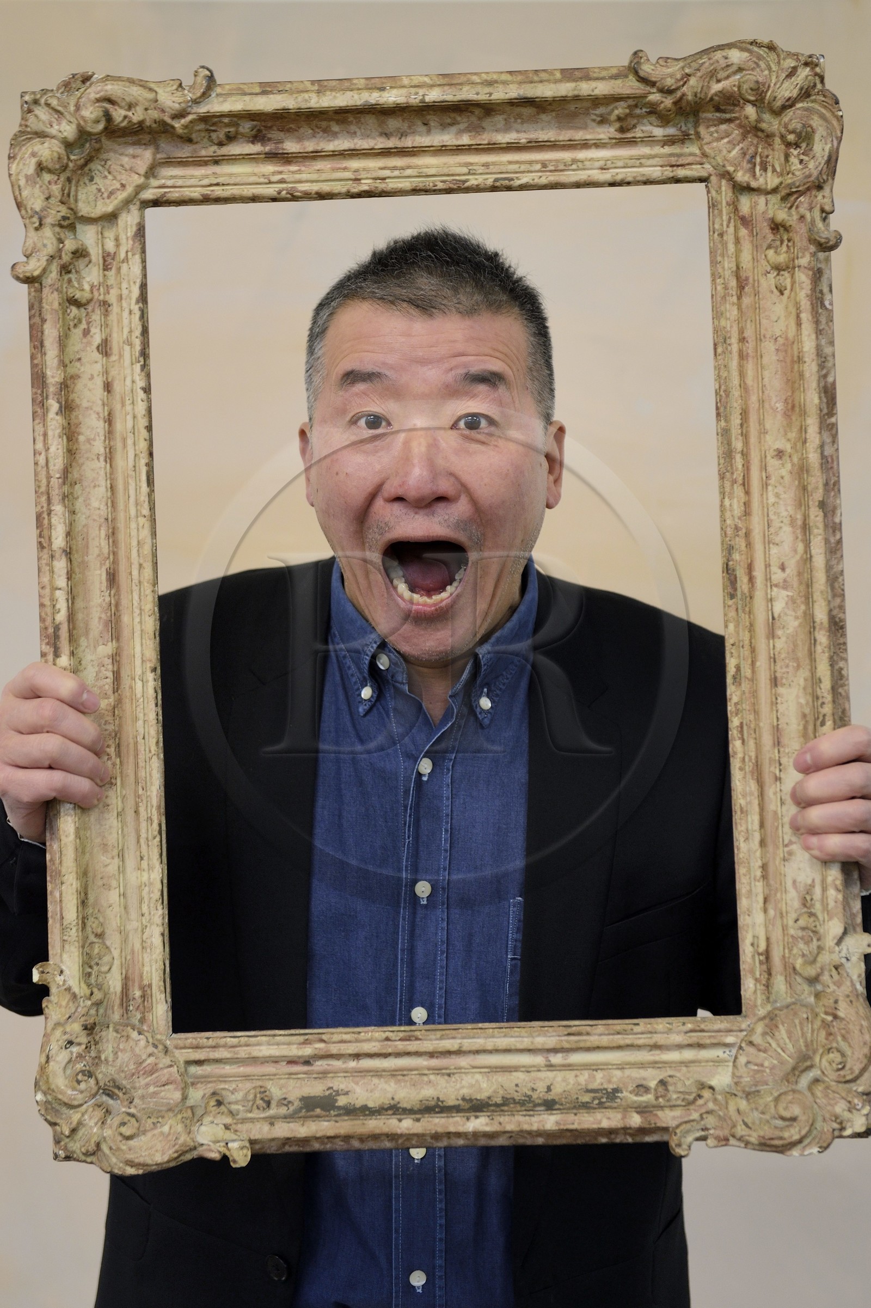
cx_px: 436
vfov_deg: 33.4
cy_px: 654
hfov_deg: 22.6
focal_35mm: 60
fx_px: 2179
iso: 800
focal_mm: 60
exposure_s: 1/50
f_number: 3.5
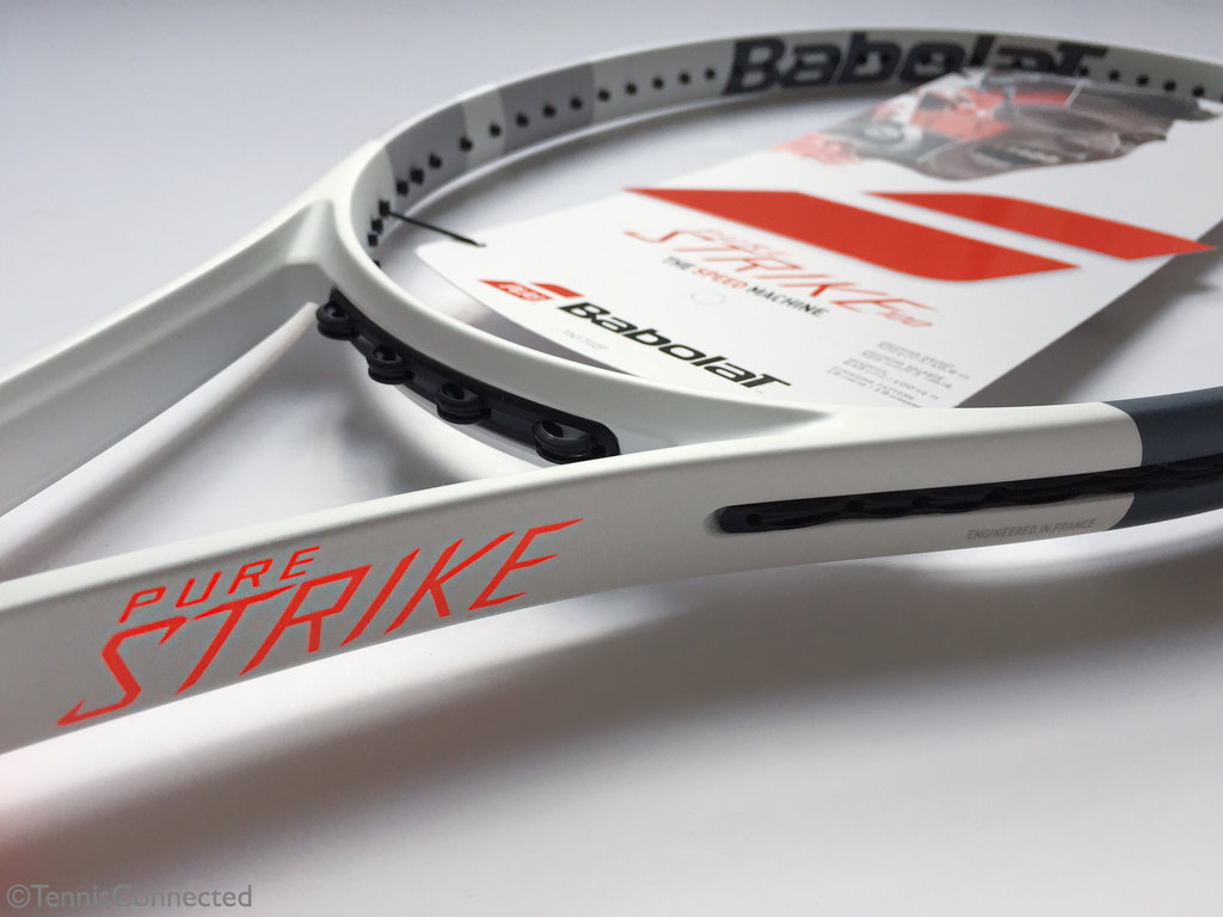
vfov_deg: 48.2
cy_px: 458
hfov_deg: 61.7
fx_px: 1025
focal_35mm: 29
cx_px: 612
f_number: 2.2
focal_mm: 4.15
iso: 50
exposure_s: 1/120
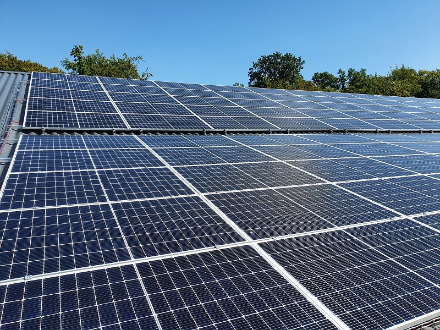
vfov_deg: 53.1
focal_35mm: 26
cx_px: 220
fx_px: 330
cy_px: 165
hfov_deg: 67.3
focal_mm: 4.32
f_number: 2.4
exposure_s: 1/1344
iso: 50
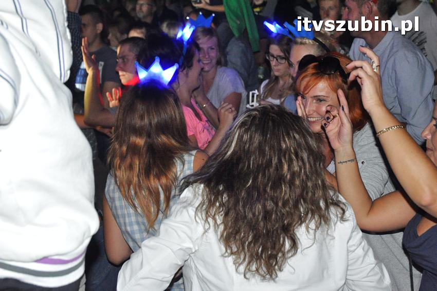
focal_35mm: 52
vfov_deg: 25.7
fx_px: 637
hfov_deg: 37.9
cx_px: 218
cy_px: 146
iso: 3200
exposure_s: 1/60
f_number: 5.6
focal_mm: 35
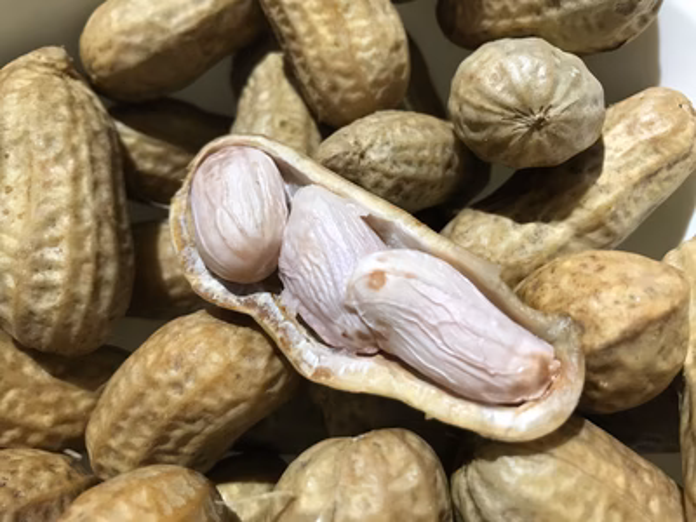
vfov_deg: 49.7
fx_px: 563
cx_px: 348
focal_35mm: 28
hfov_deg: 63.4
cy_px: 261
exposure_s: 1/33
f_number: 1.8
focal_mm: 3.99
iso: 32
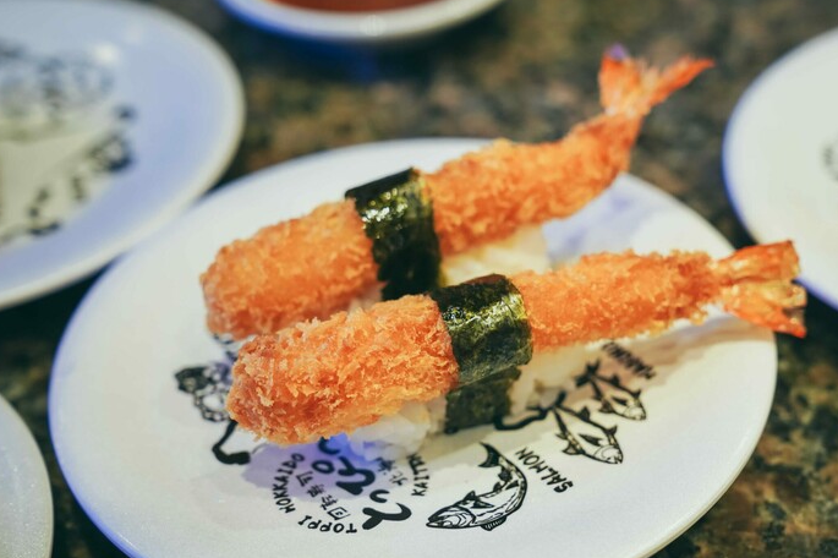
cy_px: 281
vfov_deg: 20.3
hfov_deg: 30.0
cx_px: 504
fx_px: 1559
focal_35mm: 67
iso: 400
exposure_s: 1/60
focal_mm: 54
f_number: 4.5
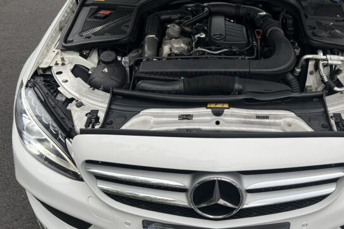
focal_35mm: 40
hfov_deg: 47.9
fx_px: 382
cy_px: 98
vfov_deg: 33.4
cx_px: 218
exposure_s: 1/117
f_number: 1.5
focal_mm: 5.7
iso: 50
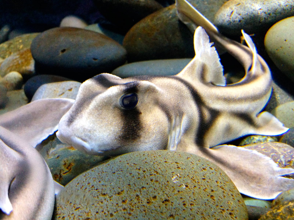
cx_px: 147
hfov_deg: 55.4
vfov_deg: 42.9
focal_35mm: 33
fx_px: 280
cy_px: 110
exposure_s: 1/20
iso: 320
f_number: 2.4
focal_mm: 4.12
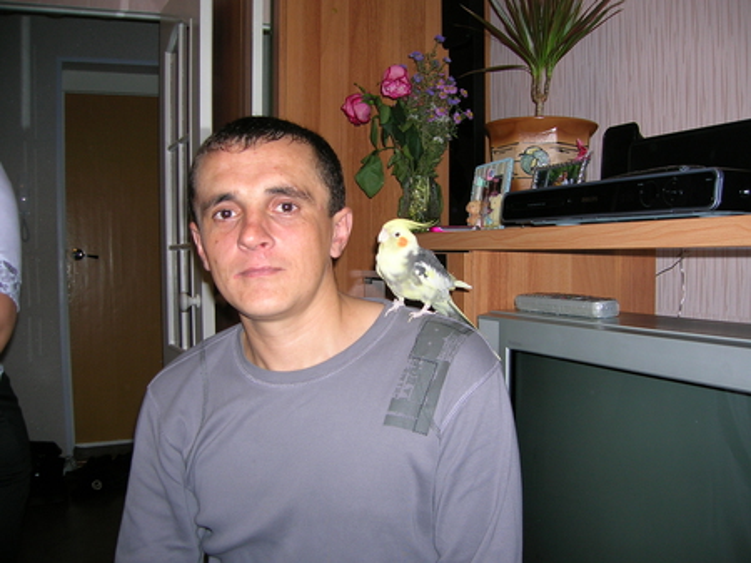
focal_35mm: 34
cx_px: 376
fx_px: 737
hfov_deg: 54.0
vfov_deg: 41.8
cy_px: 282
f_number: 2.9
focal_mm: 5.7
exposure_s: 1/60.1
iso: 50
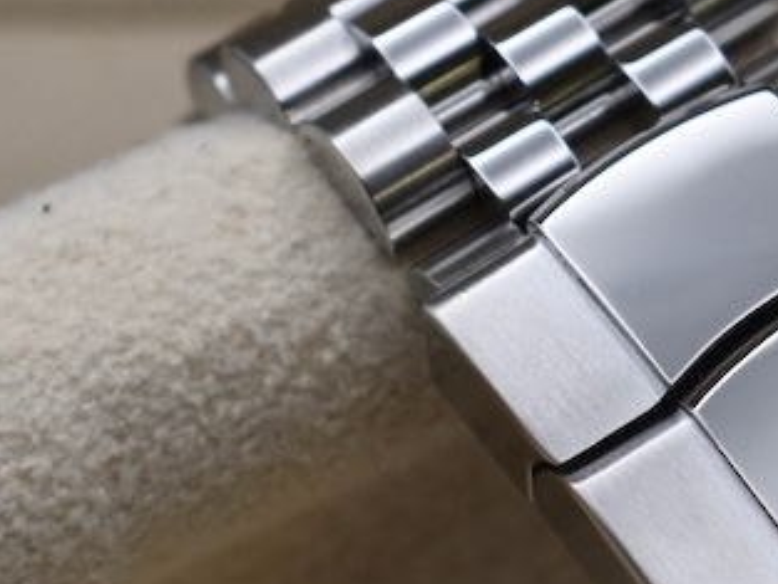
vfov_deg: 6.3
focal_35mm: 236
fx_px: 5306
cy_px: 504
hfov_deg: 8.3
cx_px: 947
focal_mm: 40
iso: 400
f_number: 8
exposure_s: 1/125
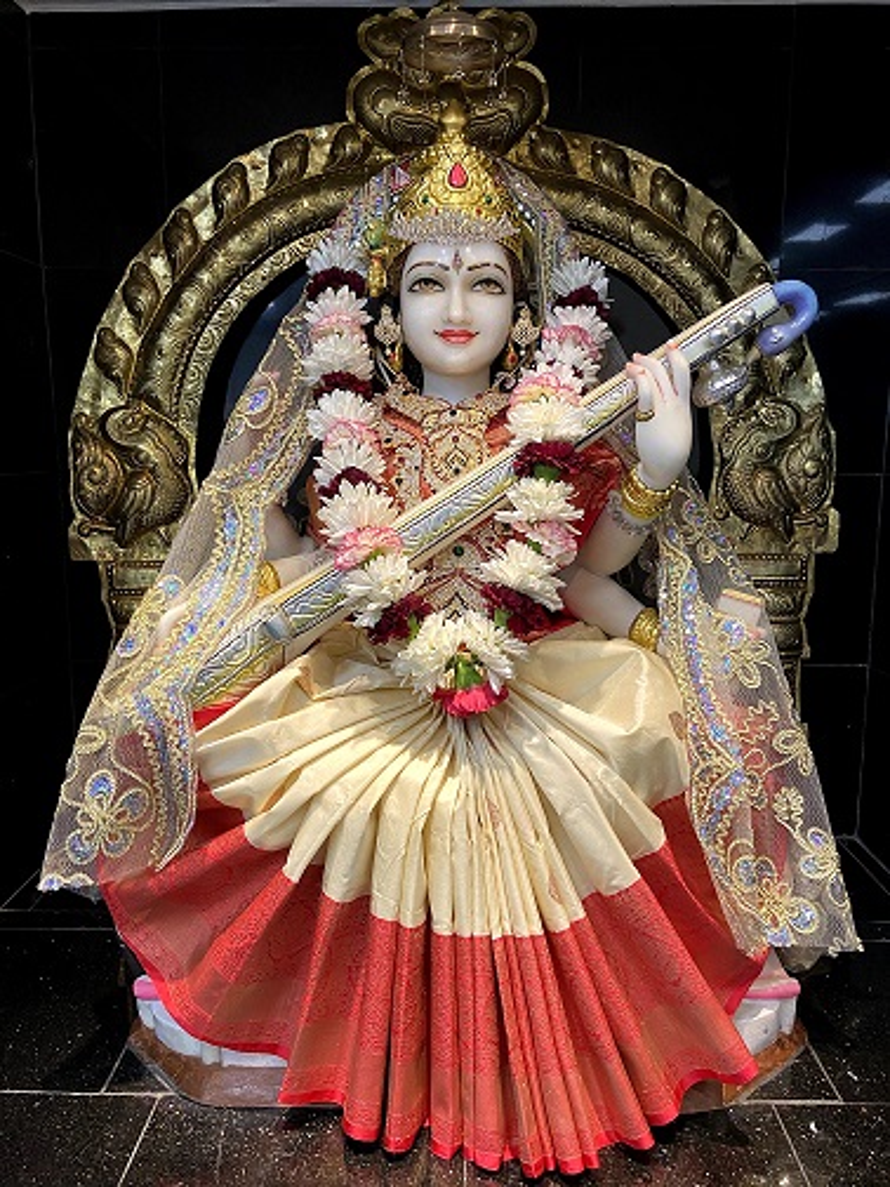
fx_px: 891
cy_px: 594
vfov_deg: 67.3
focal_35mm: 26
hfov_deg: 53.1
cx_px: 445
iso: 125
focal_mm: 4.25
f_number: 1.8
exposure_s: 1/60
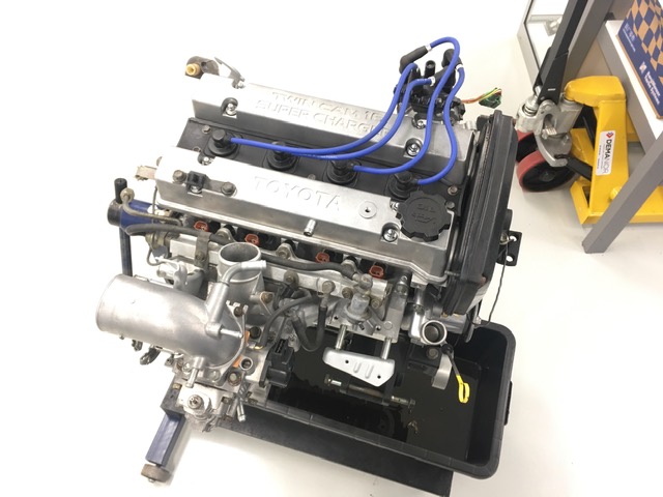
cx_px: 332
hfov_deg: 61.7
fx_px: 555
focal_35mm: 29
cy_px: 248
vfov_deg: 48.2
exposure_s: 1/33
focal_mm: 4.15
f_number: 2.2
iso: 125
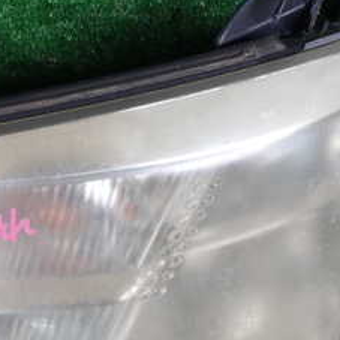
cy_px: 222
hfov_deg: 24.5
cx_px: 96
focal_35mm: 70
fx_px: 778
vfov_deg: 24.6
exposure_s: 1/80
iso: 100
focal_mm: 5.4
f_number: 3.2
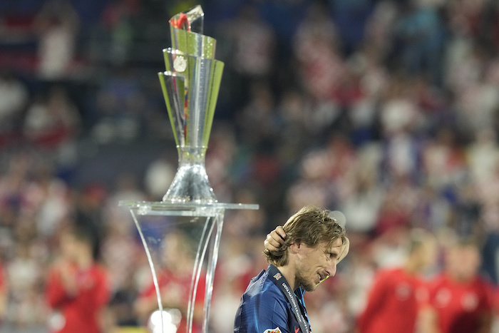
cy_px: 166
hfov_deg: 5.2
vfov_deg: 3.4
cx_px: 250
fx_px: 5545
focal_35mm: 400
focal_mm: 400
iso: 4000
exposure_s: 1/800
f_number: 4.5
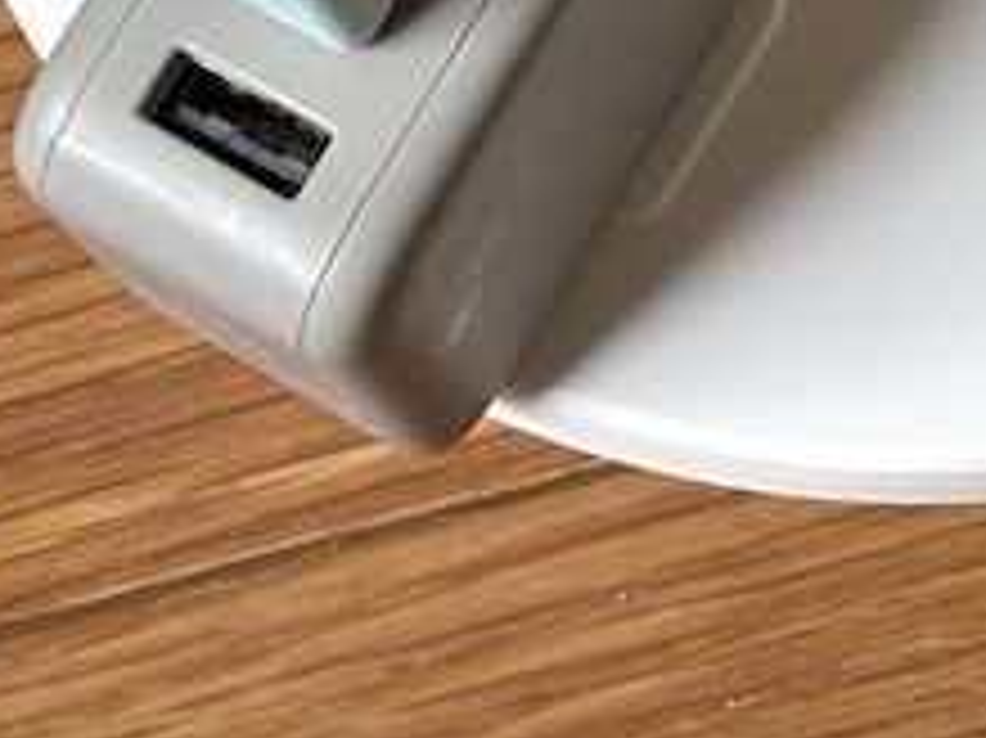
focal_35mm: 190
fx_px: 5409
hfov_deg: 10.3
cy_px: -608
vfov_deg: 7.6
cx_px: 950
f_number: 1.6
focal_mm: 5.96
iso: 80
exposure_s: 1/50
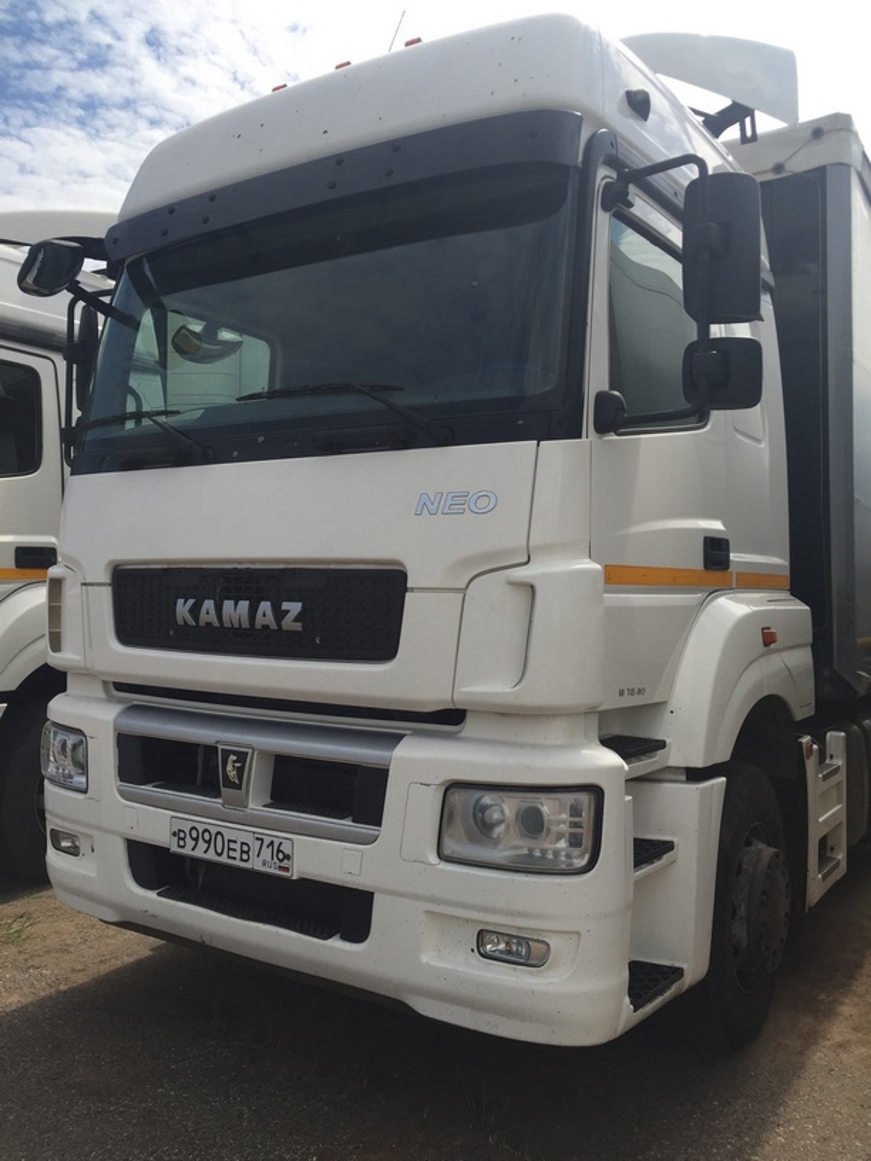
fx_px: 973
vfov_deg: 61.7
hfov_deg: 48.2
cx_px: 436
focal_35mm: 29
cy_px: 580
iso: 32
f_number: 2.2
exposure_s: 1/2198
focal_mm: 4.15
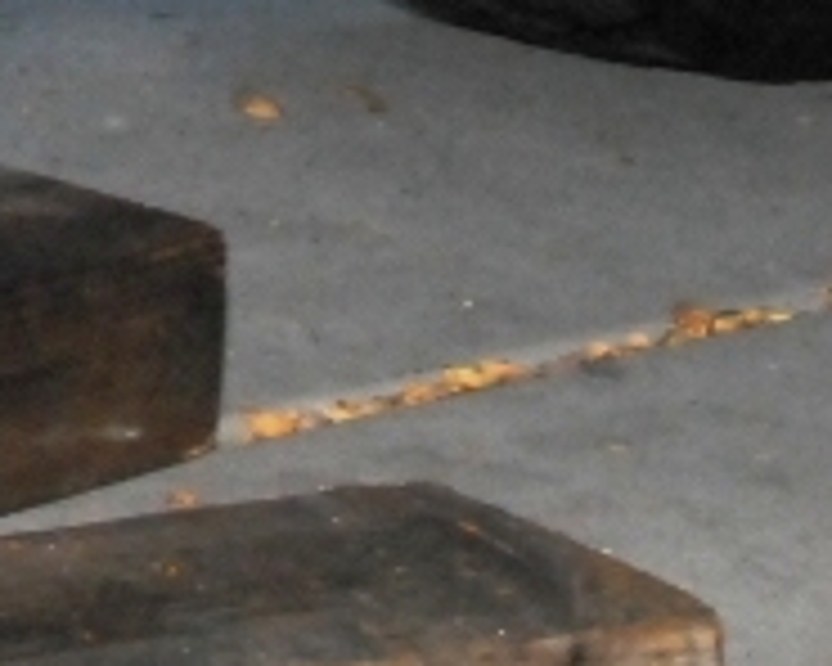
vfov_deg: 6.8
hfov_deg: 8.6
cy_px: -745
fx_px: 5393
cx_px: -504
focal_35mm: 219
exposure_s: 1/60
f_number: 20
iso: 1600
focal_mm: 28
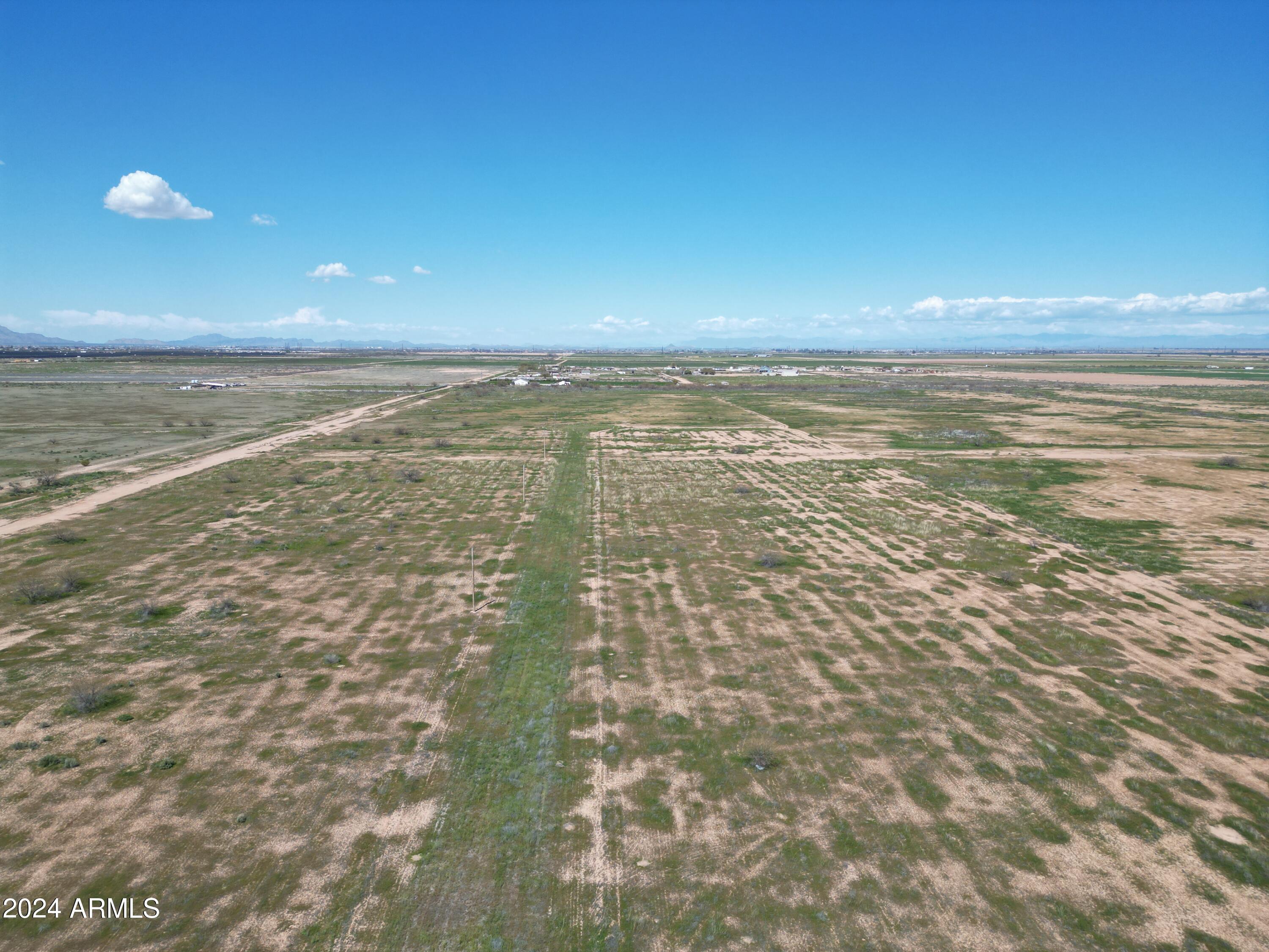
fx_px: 880
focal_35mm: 24
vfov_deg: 56.8
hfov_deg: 71.6
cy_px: 476
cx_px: 634
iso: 110
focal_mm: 6.72
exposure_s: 1/3000
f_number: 1.7
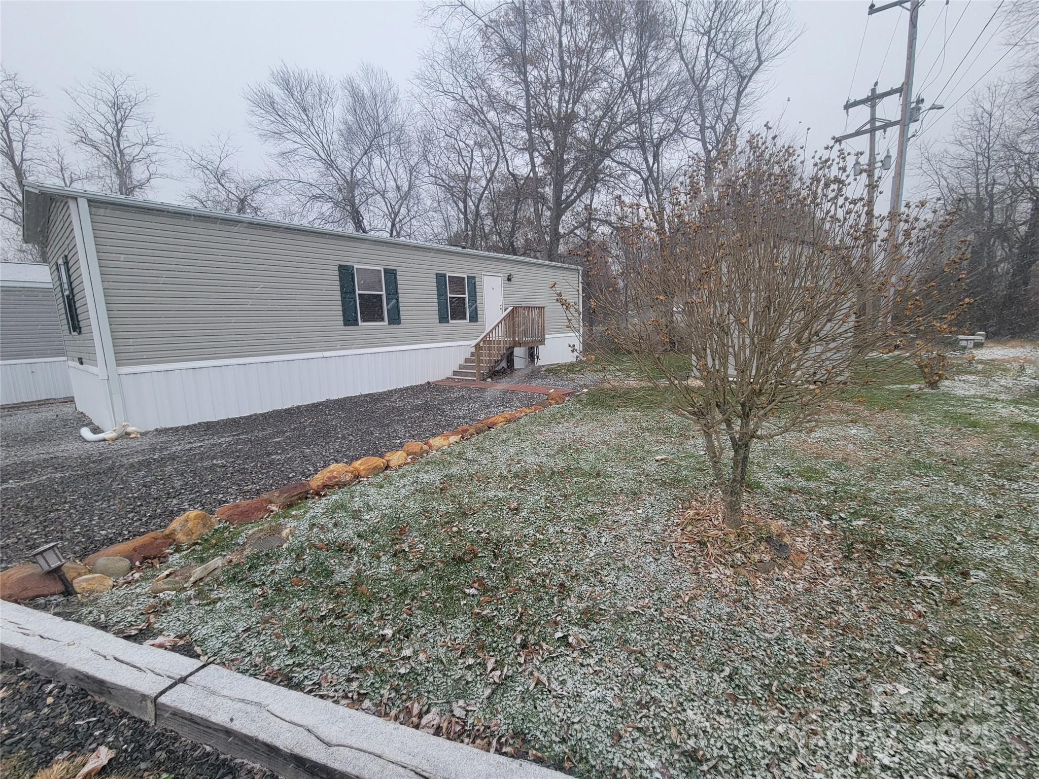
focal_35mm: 13
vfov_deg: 89.9
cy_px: 390
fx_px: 390
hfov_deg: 106.2
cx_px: 520
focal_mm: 2.2
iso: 50
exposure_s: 1/120
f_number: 2.2
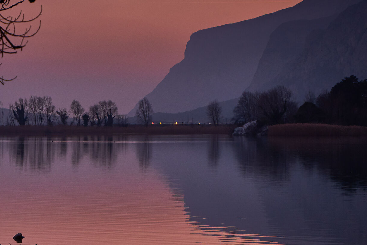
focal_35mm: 133
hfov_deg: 15.4
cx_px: 94
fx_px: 1356
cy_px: 187
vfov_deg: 10.3
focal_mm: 45
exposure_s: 1/25
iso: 200
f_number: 5.6
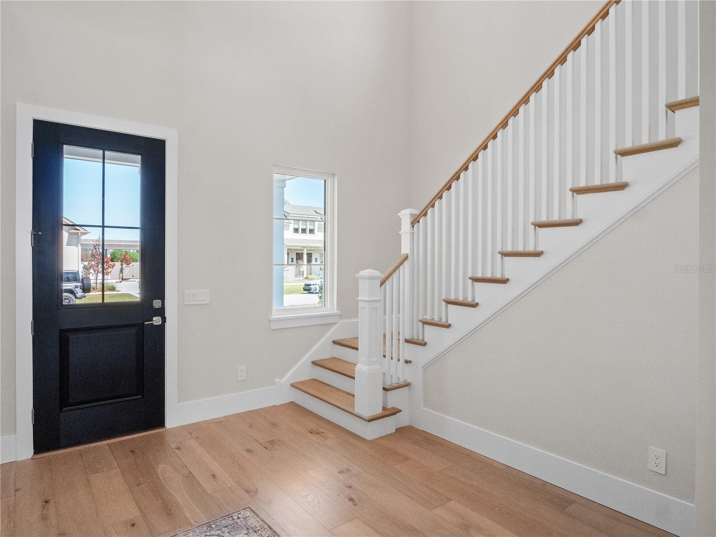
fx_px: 414
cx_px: 358
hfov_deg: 81.7
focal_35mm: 20
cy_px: 268
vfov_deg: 66.0
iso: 2500
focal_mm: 10
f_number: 14
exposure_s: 1/60
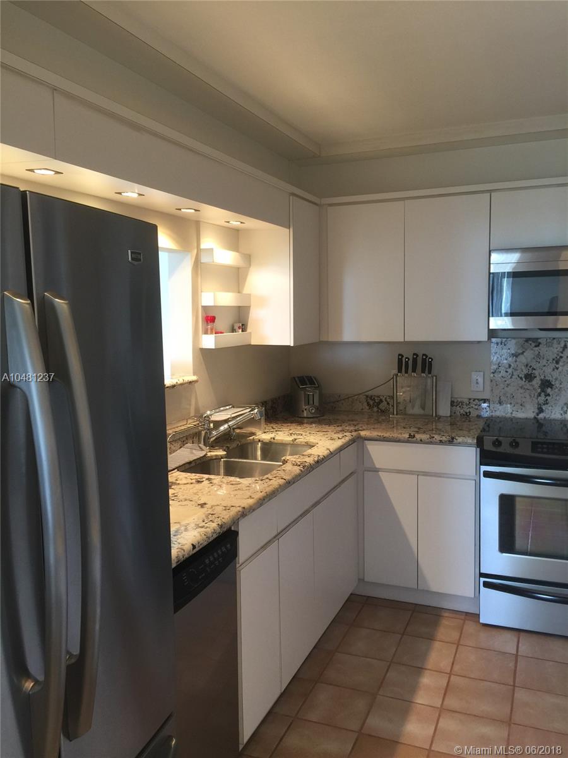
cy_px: 379
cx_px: 284
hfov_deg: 48.2
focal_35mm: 29
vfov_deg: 61.7
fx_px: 634
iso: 40
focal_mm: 4.15
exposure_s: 1/15
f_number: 2.2
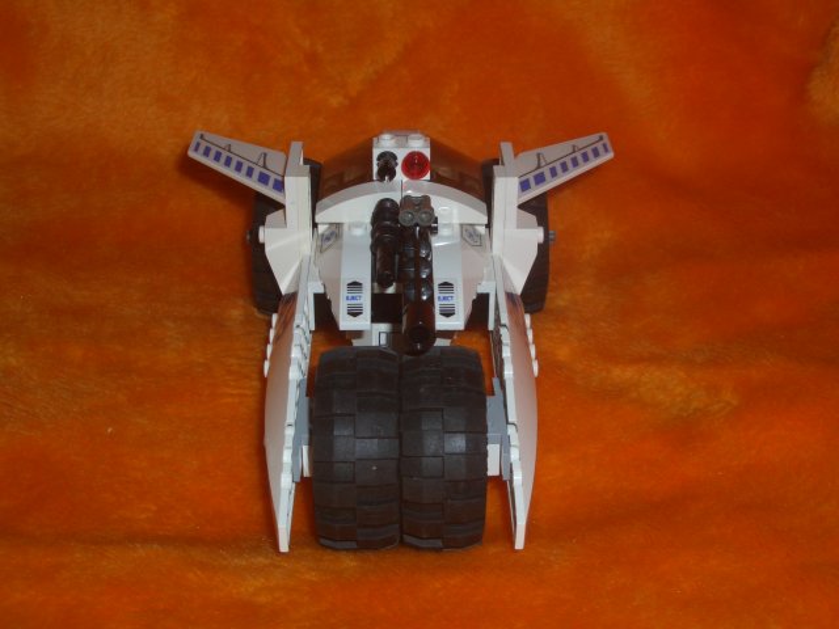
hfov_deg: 38.9
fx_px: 1188
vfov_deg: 29.7
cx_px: 420
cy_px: 314
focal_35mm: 49
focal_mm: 8.2
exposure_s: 1/60
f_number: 5
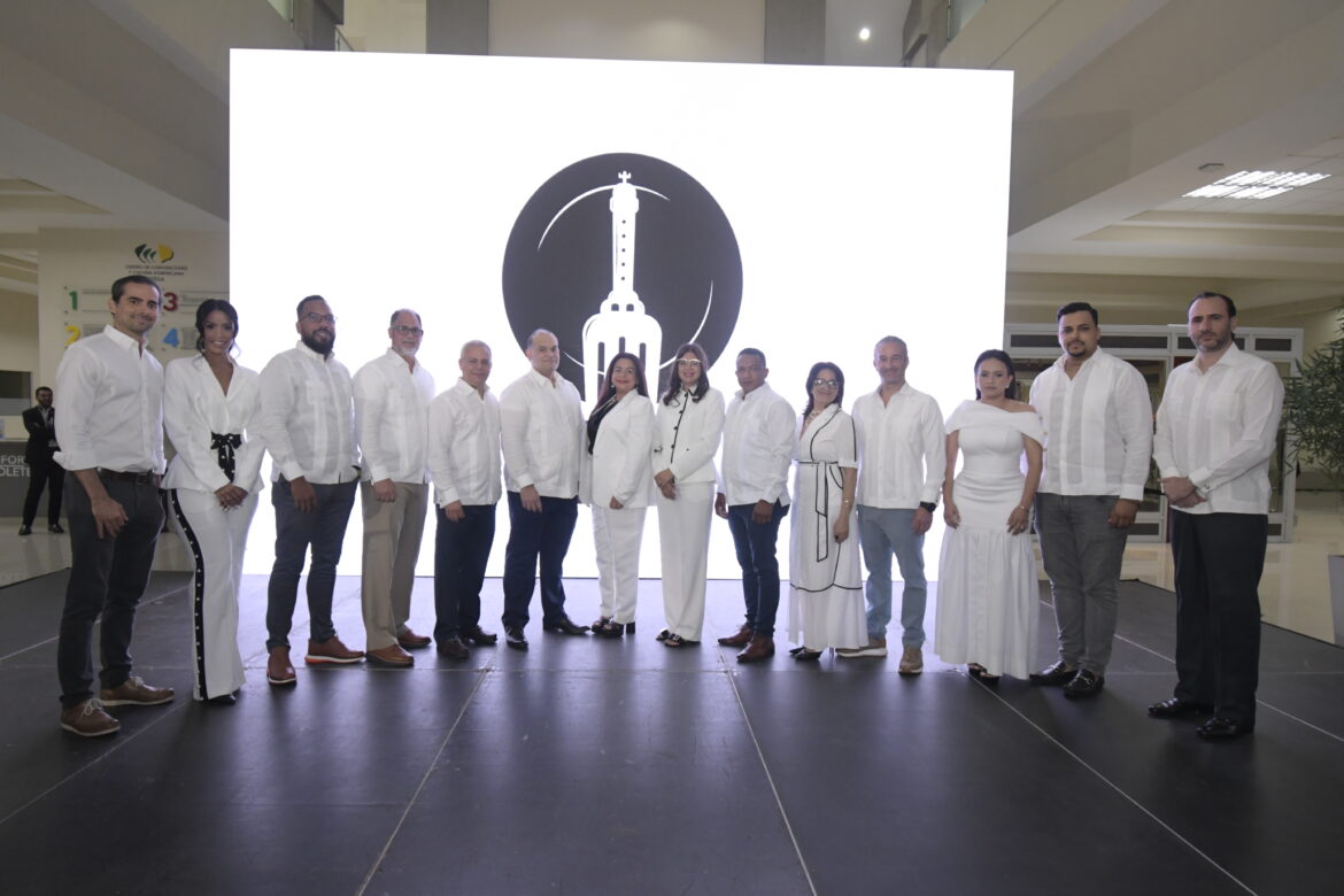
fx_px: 784
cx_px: 672
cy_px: 448
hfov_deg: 81.2
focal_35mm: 21
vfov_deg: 59.5
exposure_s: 1/125
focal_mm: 14
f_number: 5.6
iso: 1600
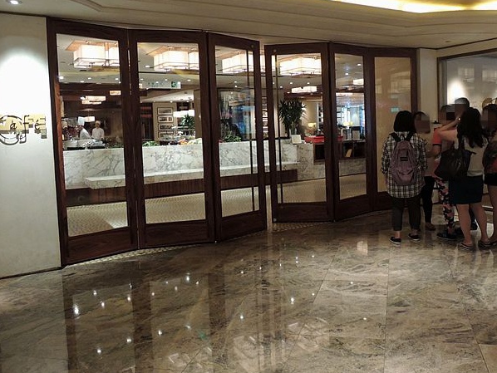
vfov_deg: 42.9
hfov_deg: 55.0
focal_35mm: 33
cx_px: 297
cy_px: 160
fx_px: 474
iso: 400
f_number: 2.8
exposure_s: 1/20
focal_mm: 4.3
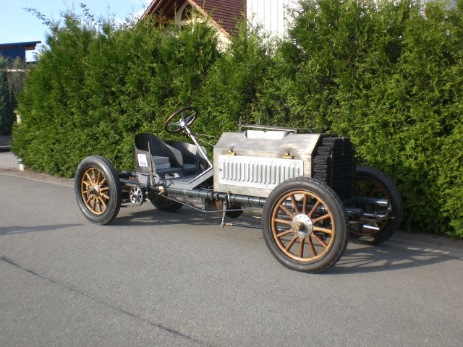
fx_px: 508
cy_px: 174
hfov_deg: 49.0
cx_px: 232
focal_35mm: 38
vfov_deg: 37.7
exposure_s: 1/200
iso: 50
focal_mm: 6.3
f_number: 4.4
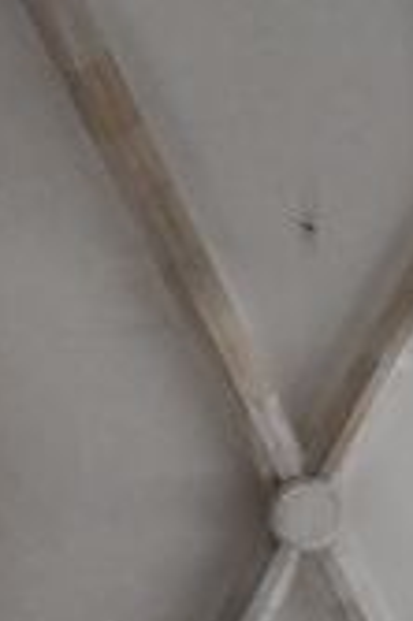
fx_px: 1086
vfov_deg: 31.9
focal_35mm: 63
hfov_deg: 21.4
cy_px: 346
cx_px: 288
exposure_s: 1/60
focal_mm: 10
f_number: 3.5
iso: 3200
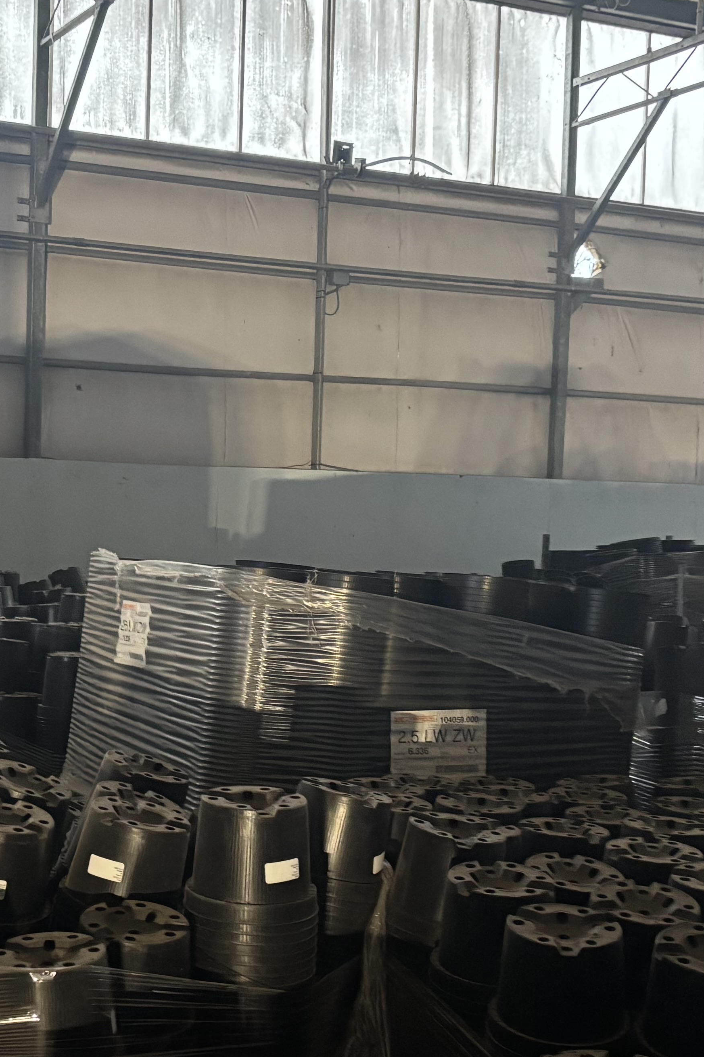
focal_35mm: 59
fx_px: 1731
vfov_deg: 33.8
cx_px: 190
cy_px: 660
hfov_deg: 22.8
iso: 640
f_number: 1.6
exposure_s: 1/30
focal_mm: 5.96
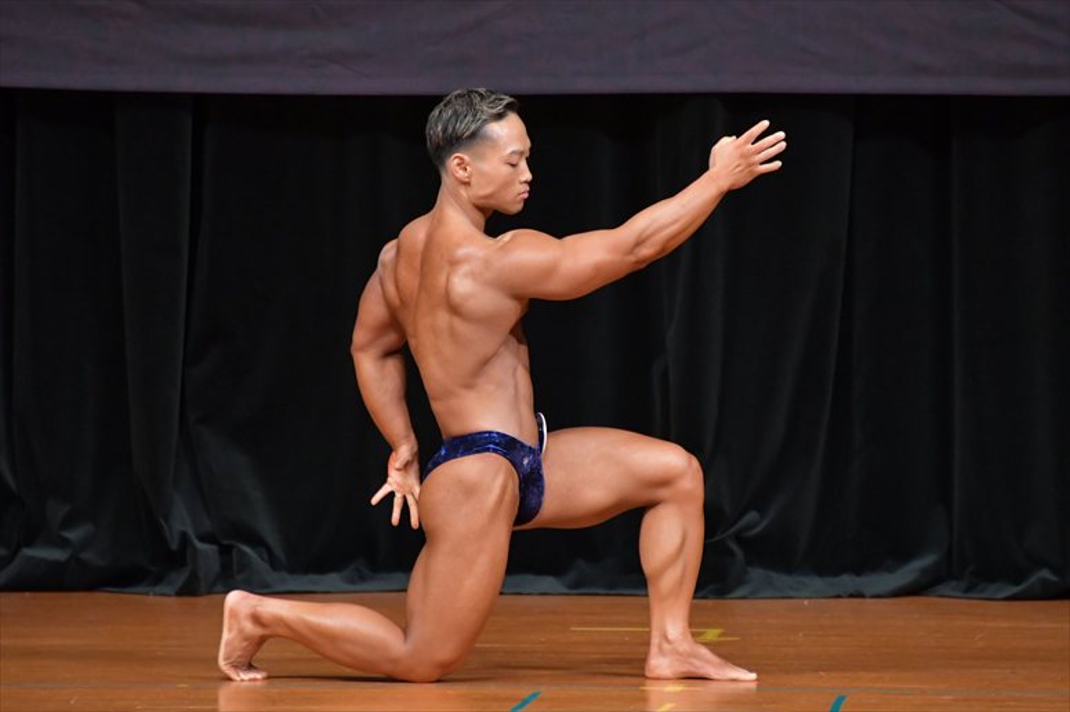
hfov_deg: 4.6
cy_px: 356
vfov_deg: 3.1
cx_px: 535
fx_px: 13369
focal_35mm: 450
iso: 5000
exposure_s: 1/400
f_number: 5.6
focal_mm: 300
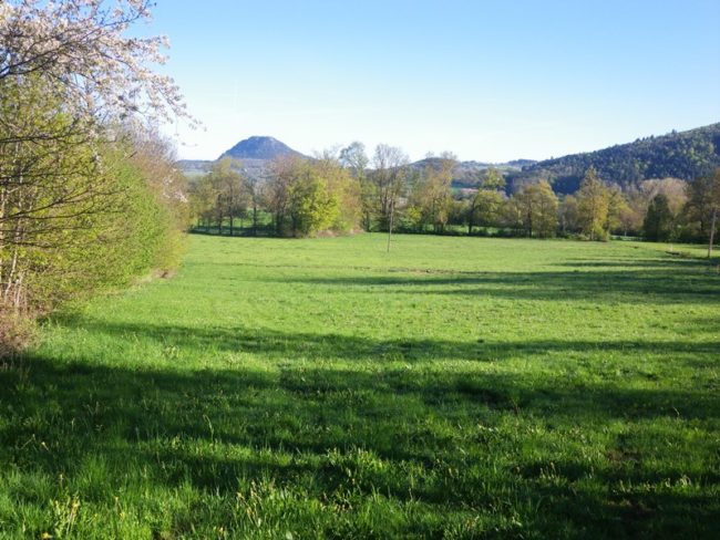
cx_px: 360
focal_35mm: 34
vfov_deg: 41.8
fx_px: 707
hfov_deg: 53.9
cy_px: 270
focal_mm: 6.1
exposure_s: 1/160
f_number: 4.6
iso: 64
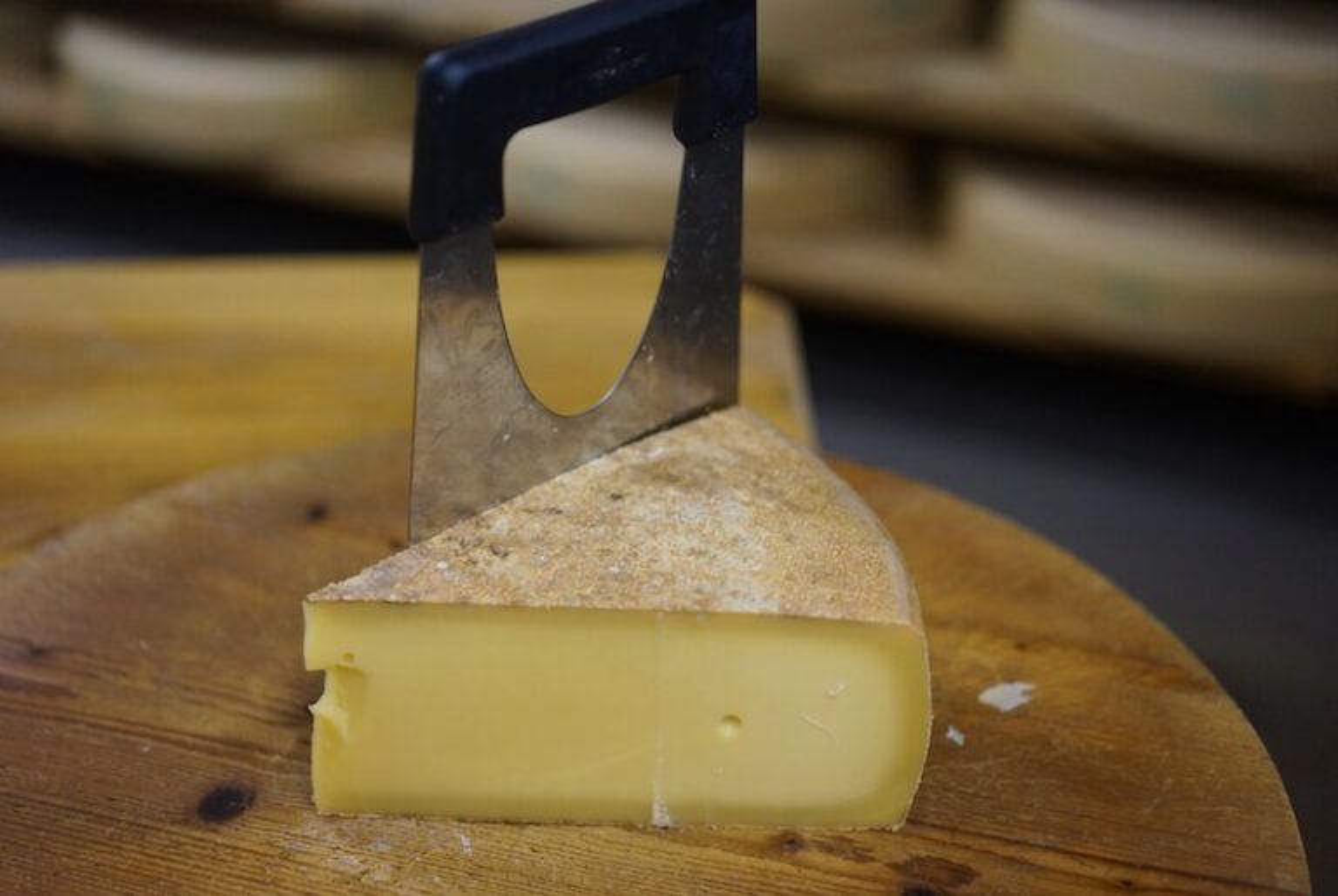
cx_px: 669
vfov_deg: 24.7
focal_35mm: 55
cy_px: 448
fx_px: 2046
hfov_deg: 36.2
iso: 2000
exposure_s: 1/160
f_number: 2
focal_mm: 55
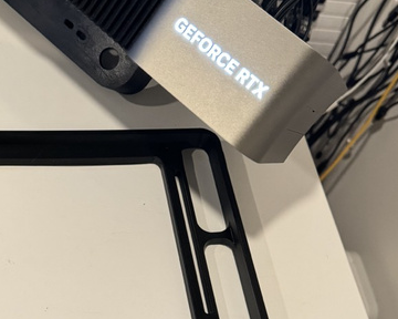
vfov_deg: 29.0
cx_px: 132
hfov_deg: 35.6
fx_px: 613
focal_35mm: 52
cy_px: 209
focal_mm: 6.76
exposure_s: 1/59
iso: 640
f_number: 1.78
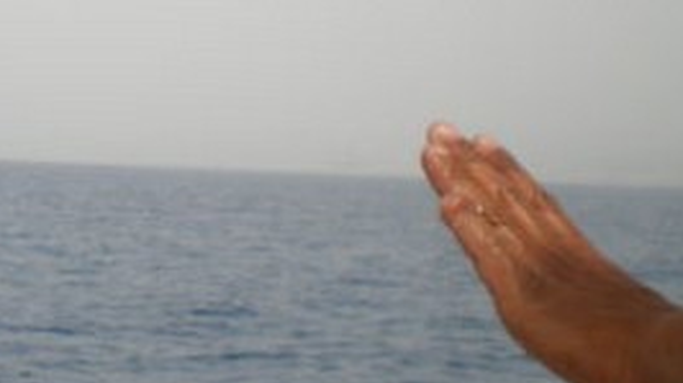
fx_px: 1683
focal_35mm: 93
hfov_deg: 22.3
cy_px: -51
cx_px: 41
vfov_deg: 12.7
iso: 50
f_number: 4.6
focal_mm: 6.3
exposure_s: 1/640
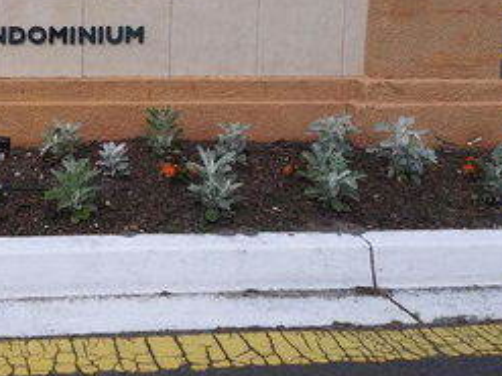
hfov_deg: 32.5
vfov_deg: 25.3
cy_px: 41
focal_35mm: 56
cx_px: 43
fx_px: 812
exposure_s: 1/681
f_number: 2.2
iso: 50
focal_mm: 3.7
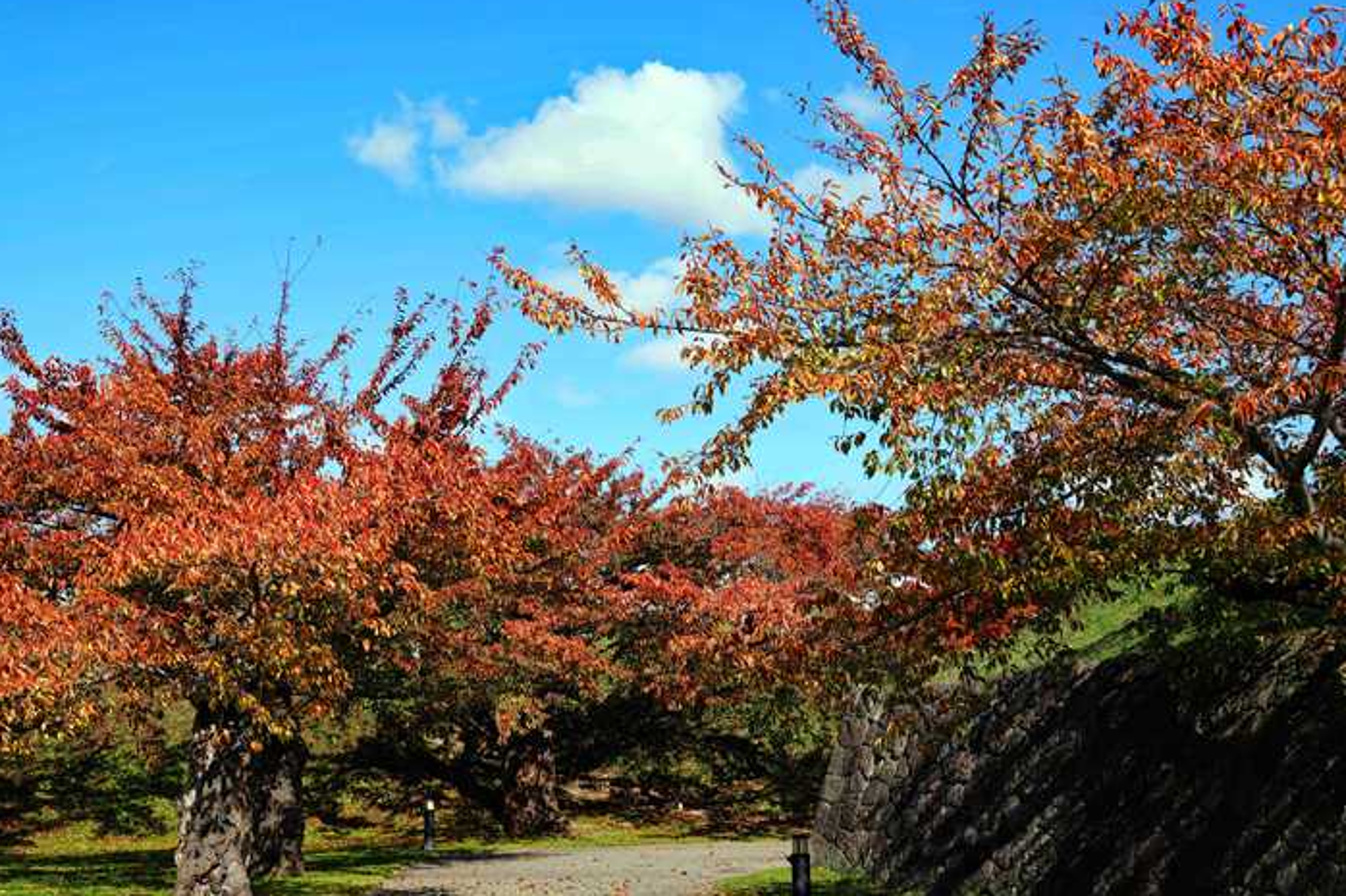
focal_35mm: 47
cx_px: 609
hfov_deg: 41.9
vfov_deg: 28.6
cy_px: 487
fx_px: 1757
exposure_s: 1/200
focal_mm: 41
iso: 100
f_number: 8
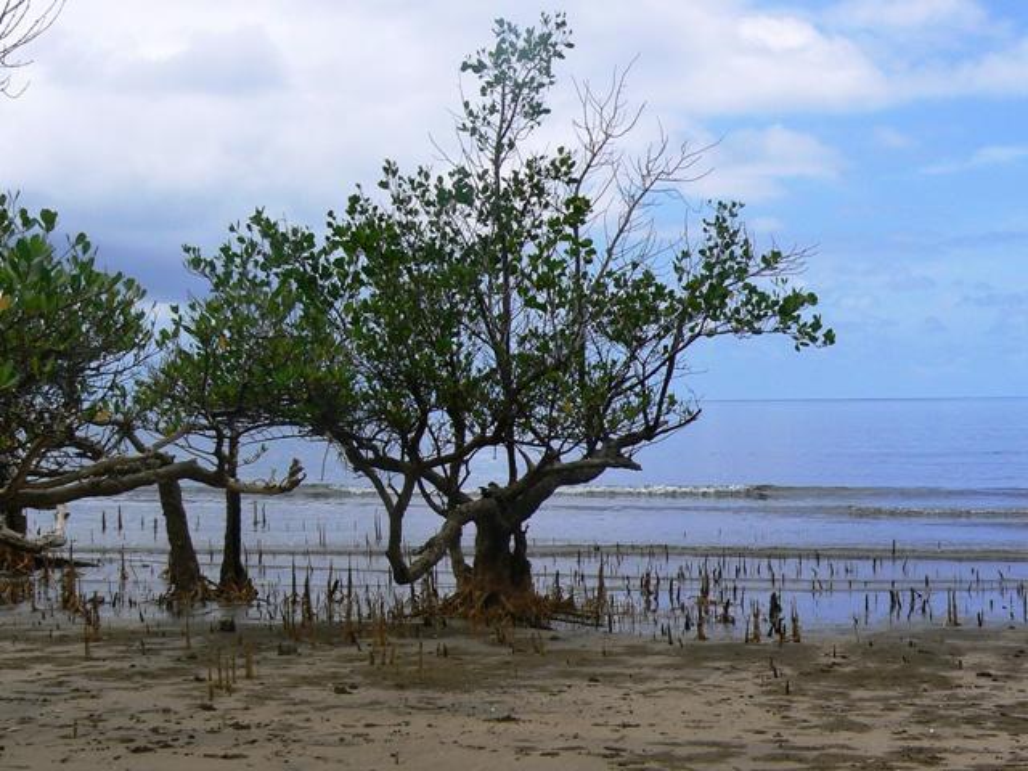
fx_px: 1871
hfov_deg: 30.7
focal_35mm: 63
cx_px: 514
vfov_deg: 23.3
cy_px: 386
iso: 80
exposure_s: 1/400
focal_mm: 7.7
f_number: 8
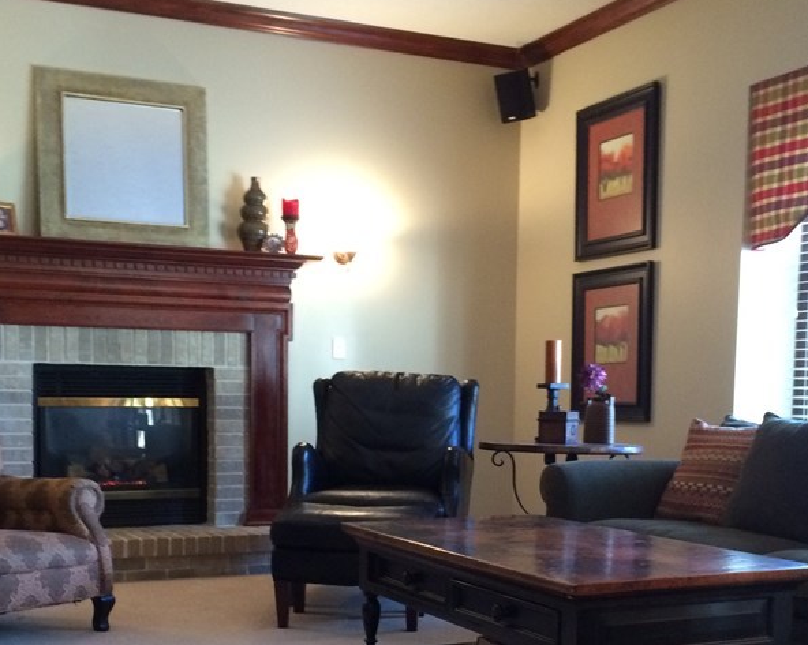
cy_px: 492
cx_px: 414
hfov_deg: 38.1
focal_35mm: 49
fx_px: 1171
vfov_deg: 30.3
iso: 250
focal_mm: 4.15
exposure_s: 1/30
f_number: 2.2
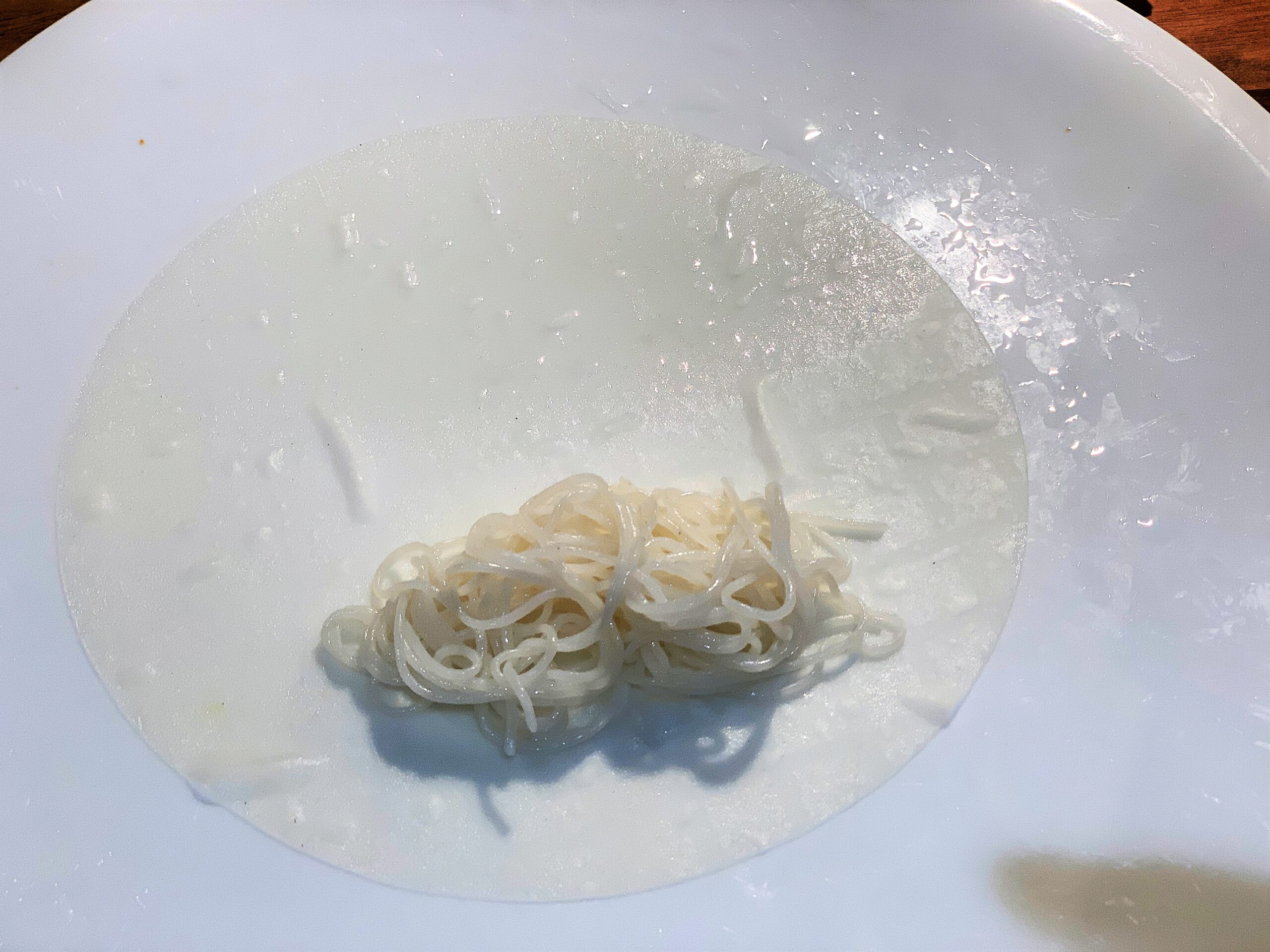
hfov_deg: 36.8
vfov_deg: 28.0
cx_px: 635
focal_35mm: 52
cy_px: 476
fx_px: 1908
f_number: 2.4
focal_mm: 6
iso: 80
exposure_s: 1/100
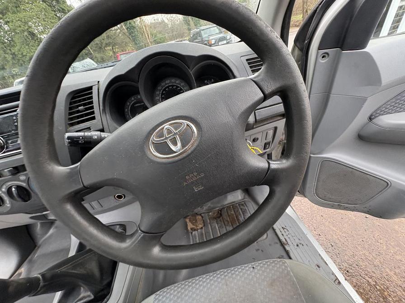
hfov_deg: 102.1
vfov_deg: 85.7
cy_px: 152
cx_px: 202
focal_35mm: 14
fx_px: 164
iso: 160
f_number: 2.2
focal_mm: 2.22
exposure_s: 1/99
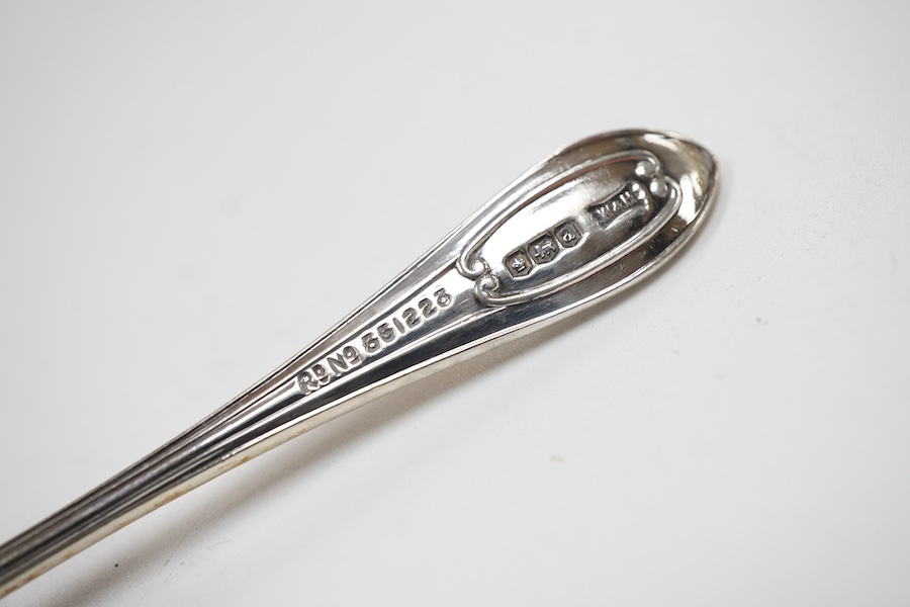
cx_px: 455
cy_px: 304
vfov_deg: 29.9
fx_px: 1137
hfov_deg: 43.6
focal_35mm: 45
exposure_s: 1/125
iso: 800
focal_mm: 30
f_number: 9
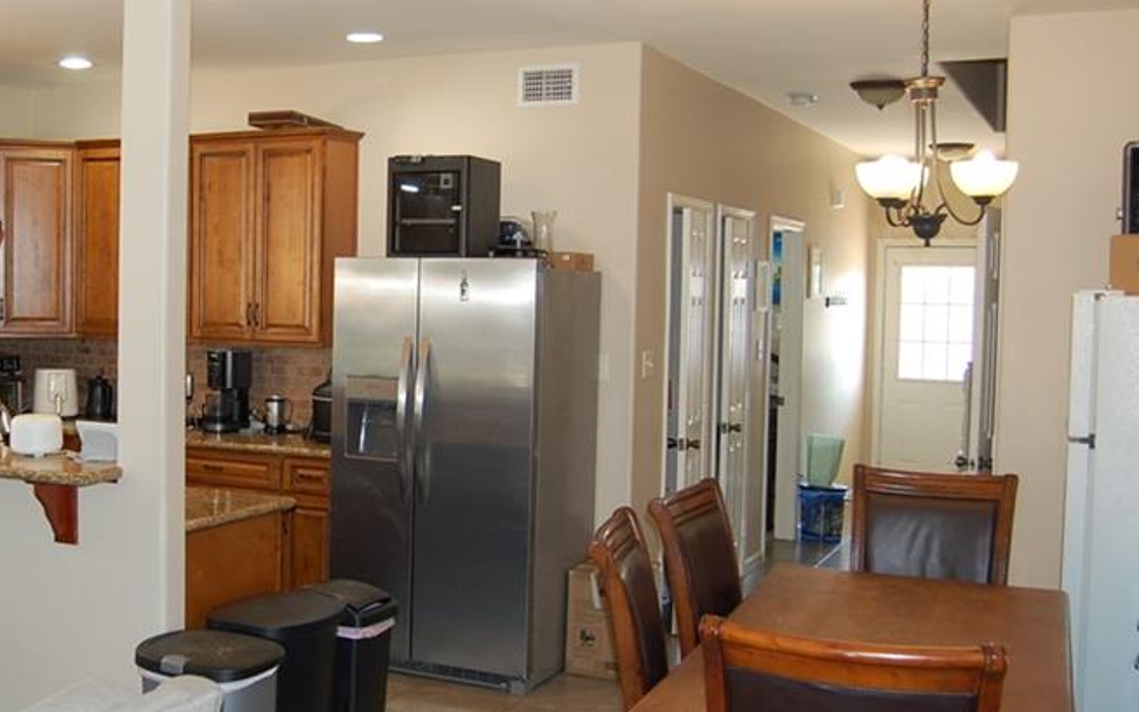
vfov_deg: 29.9
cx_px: 305
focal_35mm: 43
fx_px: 1335
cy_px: 338
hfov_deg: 44.9
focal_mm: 18
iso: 400
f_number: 3.5
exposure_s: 1/60
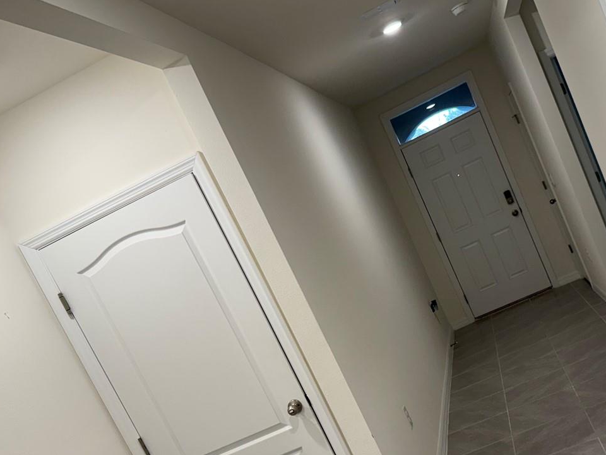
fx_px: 700
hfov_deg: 46.3
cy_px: 324
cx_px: 388
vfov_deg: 35.4
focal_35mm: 40
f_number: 1.78
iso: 160
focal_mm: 6.76
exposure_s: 1/120
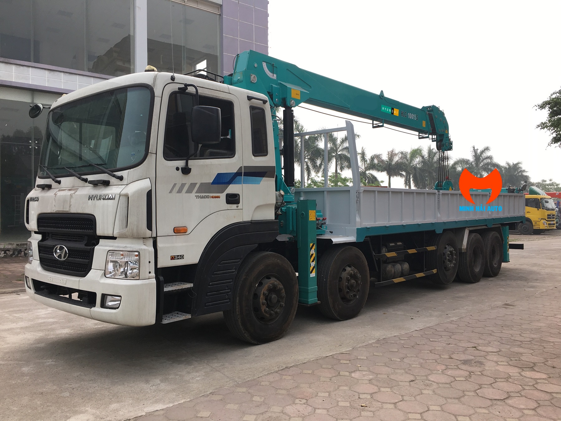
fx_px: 470
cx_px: 280
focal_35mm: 29
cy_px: 210
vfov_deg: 48.2
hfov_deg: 61.7
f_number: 2.2
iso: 25
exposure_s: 1/718
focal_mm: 4.15
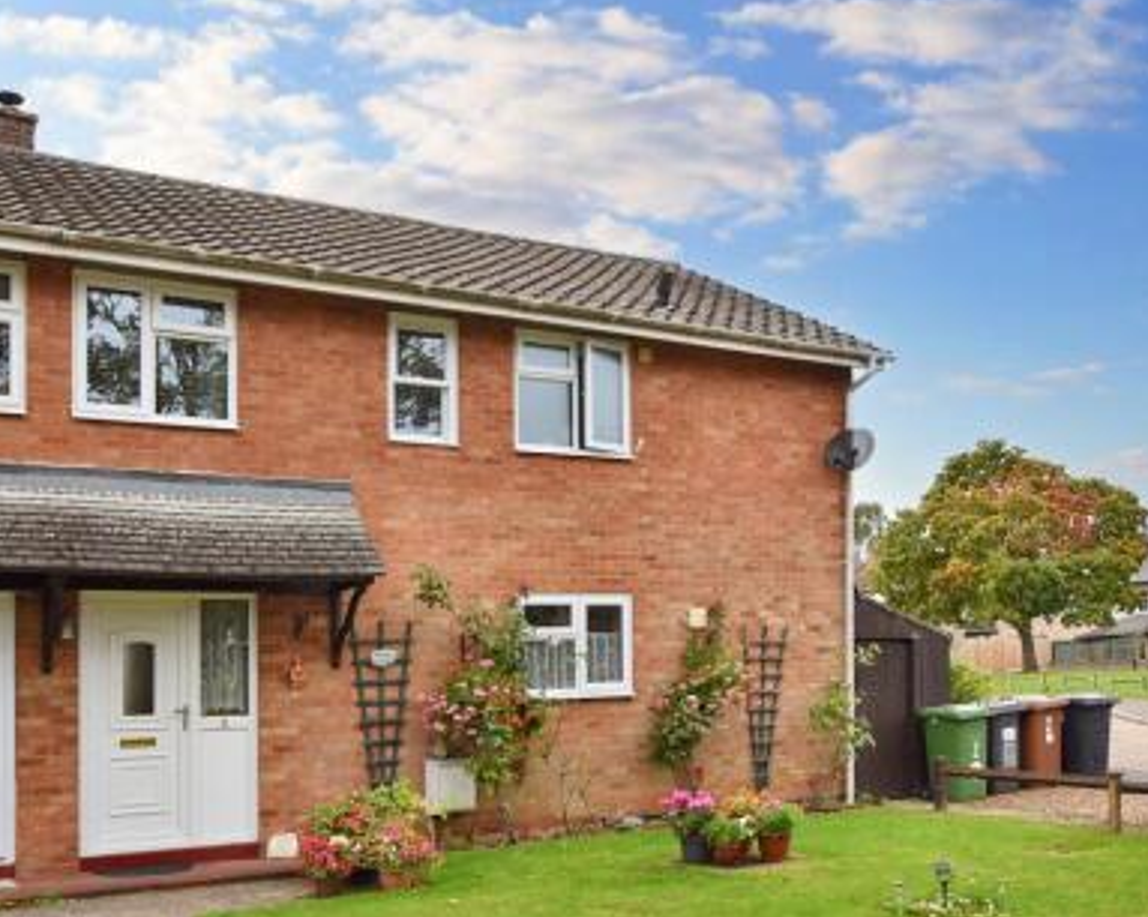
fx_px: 1189
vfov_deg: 42.2
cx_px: 489
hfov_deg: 51.4
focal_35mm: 35
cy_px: 463
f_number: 5.6
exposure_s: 1/250
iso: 220
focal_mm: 20
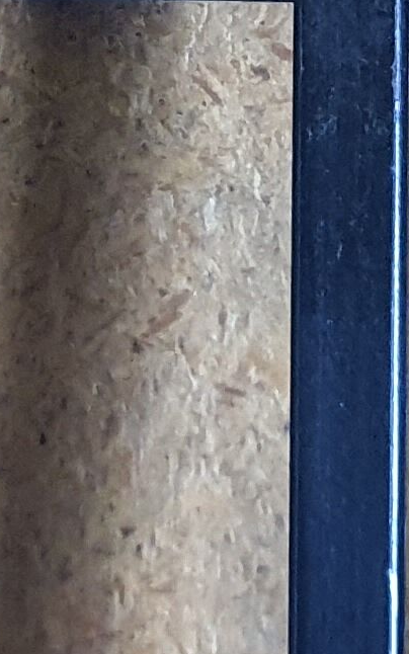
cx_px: 262
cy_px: -335
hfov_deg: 7.6
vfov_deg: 11.6
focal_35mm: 172
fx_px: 3066
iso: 500
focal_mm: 4.3
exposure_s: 1/50
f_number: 1.5
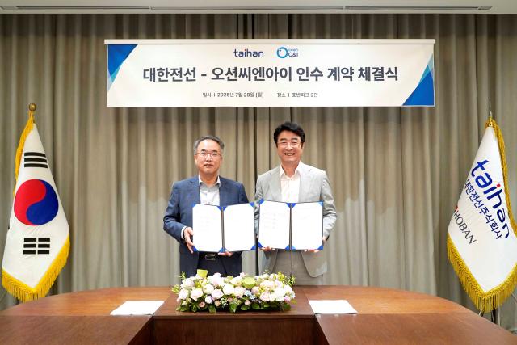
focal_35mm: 28
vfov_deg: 46.4
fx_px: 402
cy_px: 172
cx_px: 258
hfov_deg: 65.5
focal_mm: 28
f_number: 4
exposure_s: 1/160
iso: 1250
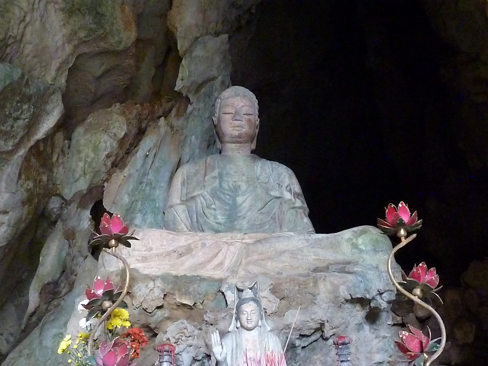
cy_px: 183
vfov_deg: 39.7
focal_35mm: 36
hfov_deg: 51.4
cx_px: 244
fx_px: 508
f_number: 3.7
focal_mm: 6.4
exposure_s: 1/20
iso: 3200
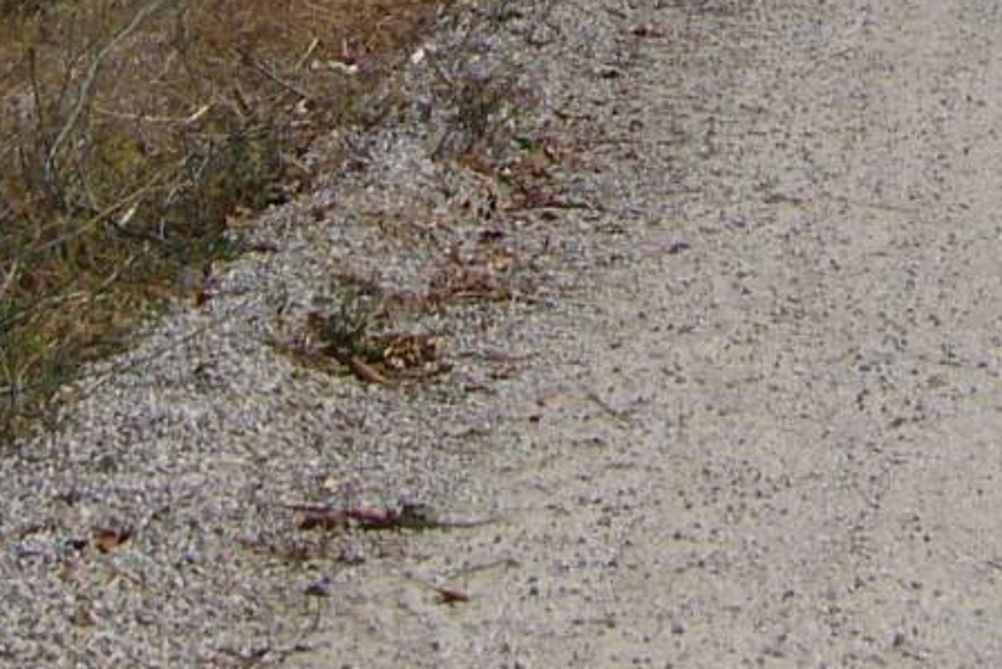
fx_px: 4343
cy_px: -870
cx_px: 1044
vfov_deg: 8.2
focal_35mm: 156
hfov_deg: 13.0
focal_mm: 5.8
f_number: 5.6
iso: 80
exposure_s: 1/640
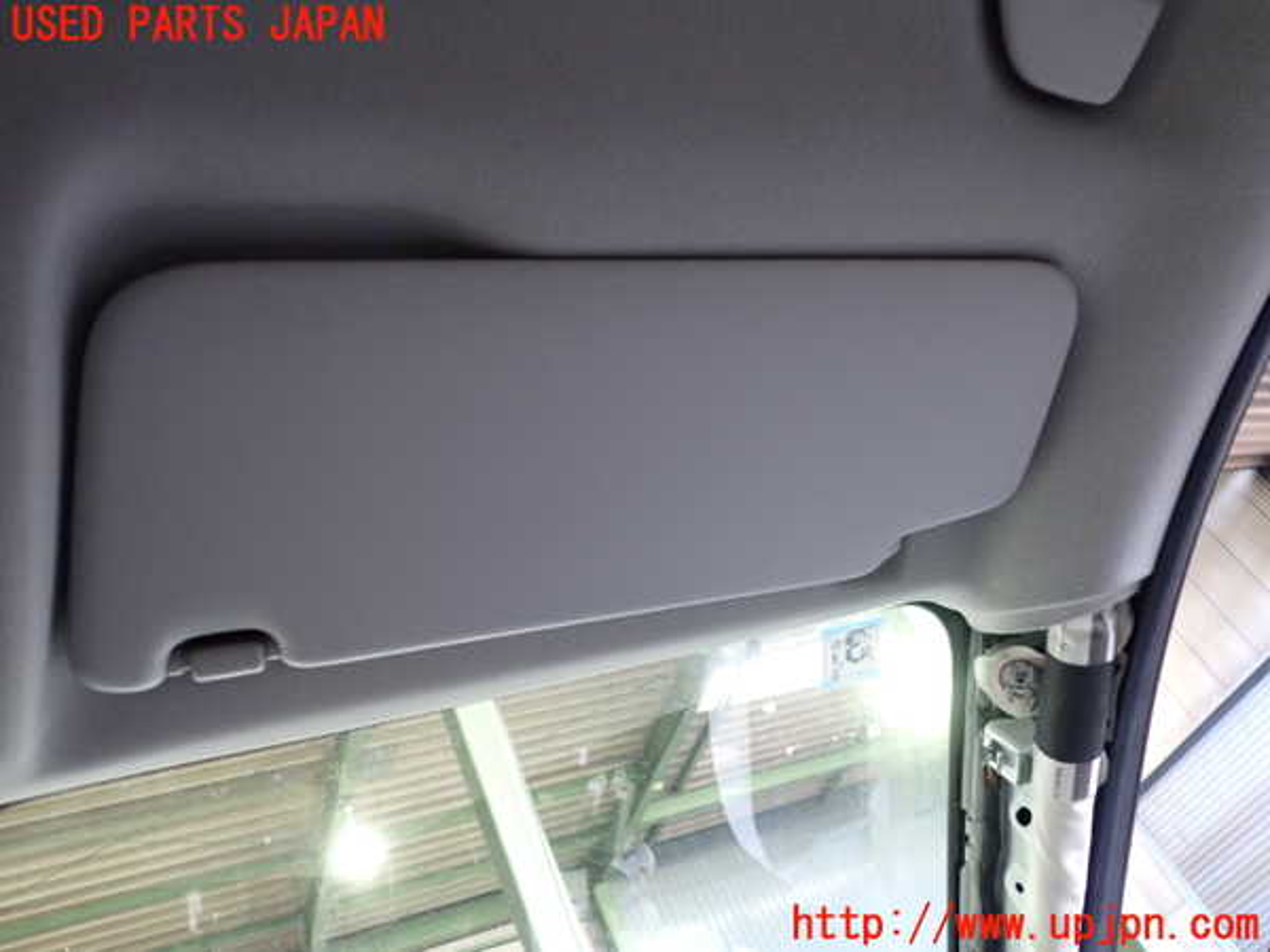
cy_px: 476
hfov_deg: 60.0
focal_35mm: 30
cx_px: 635
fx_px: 1101
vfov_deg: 46.8
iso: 400
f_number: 2.3
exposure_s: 1/30
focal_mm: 5.4
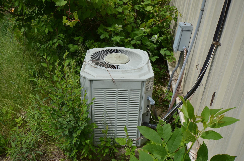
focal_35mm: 36
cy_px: 80
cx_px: 122
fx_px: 243
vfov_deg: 36.7
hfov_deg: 53.2
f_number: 8
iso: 110
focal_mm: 24
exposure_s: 1/250
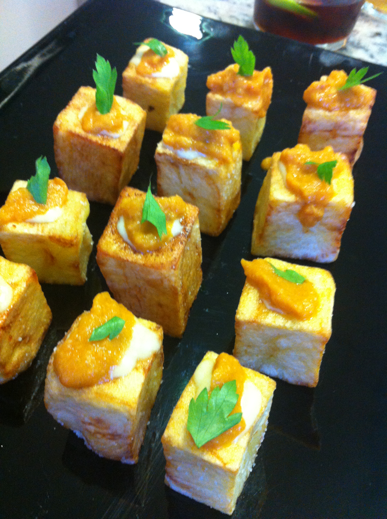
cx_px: 194
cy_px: 260
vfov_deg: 52.7
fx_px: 523
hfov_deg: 40.6
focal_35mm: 35
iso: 320
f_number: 2.8
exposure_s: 1/17
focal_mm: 3.85
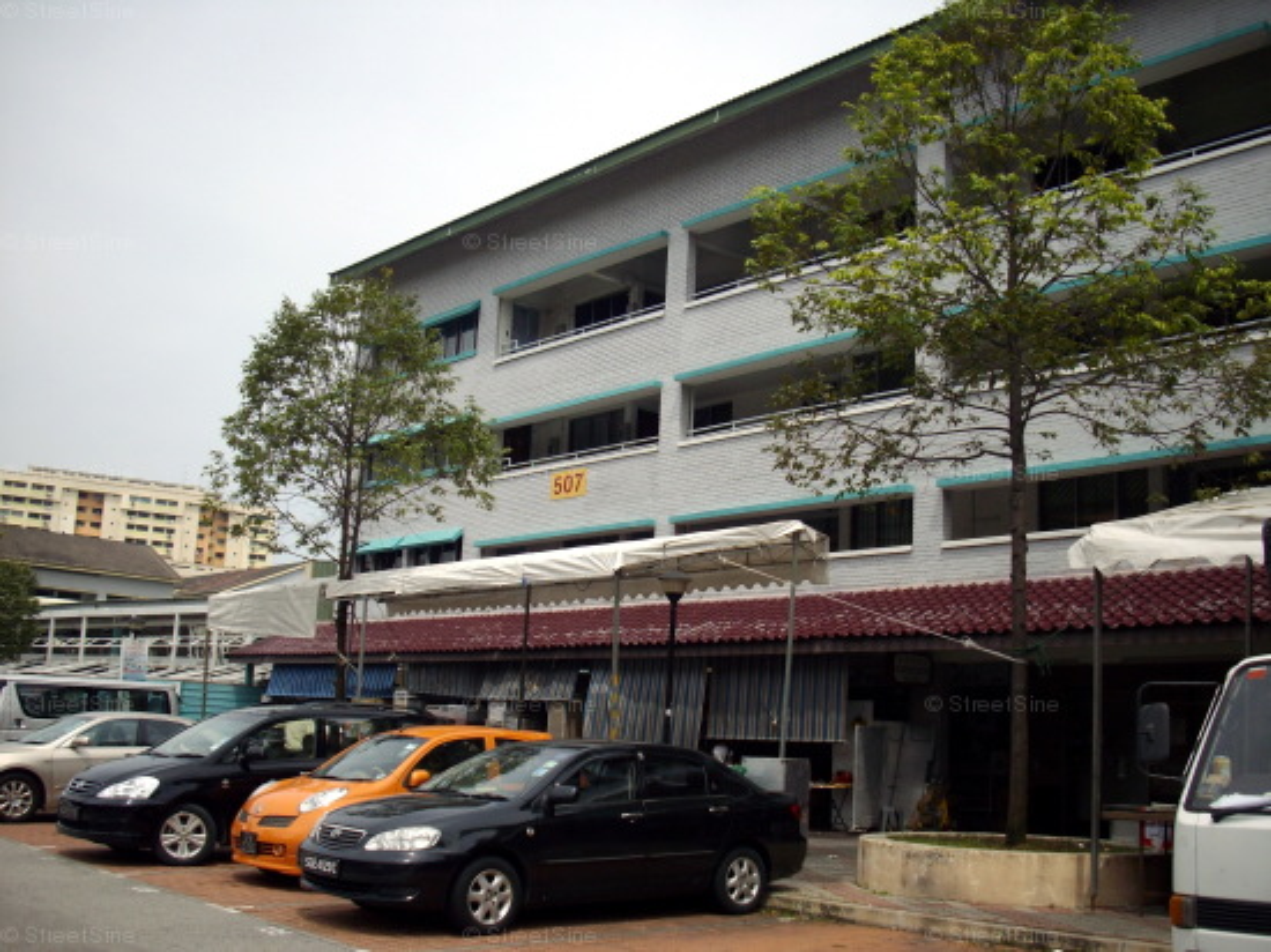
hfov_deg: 50.2
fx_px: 1358
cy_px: 476
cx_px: 636
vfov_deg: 38.6
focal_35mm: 37
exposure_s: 1/500
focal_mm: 6.2
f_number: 5.6
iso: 80
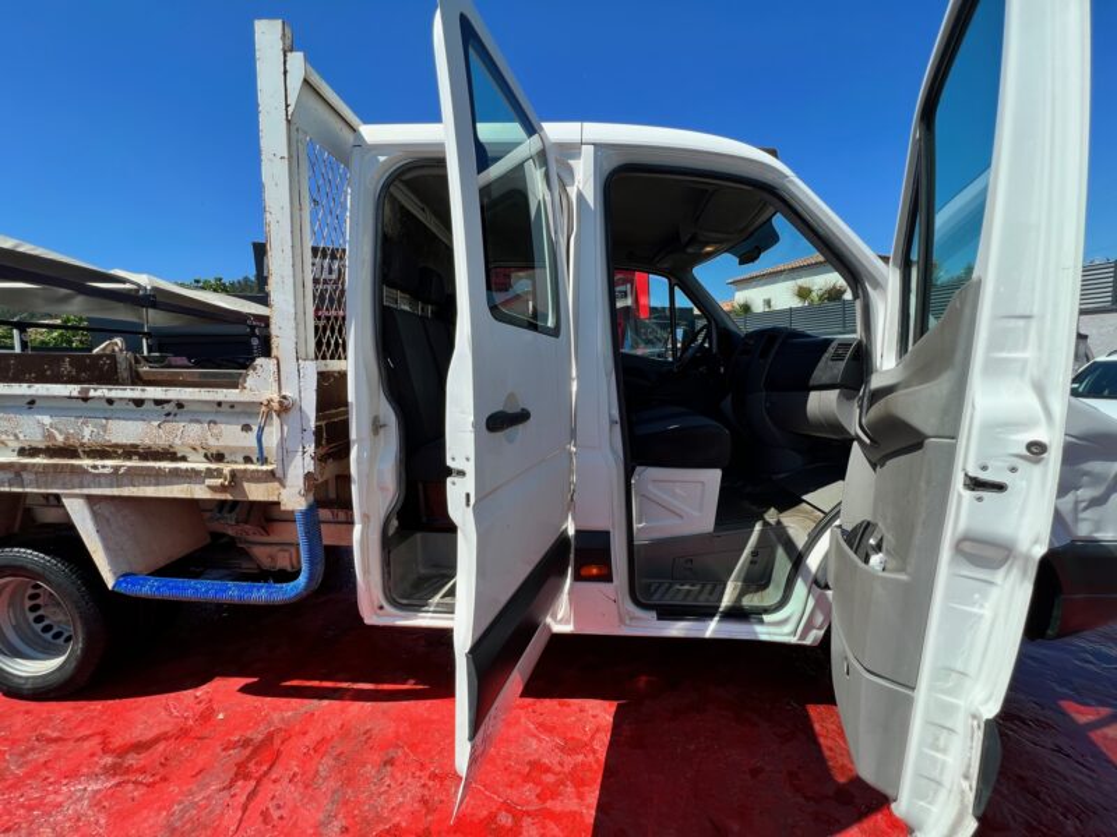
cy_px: 418
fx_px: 419
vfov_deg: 89.9
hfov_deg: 106.2
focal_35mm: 13
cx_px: 558
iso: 32
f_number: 1.8
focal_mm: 1.57
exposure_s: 1/815
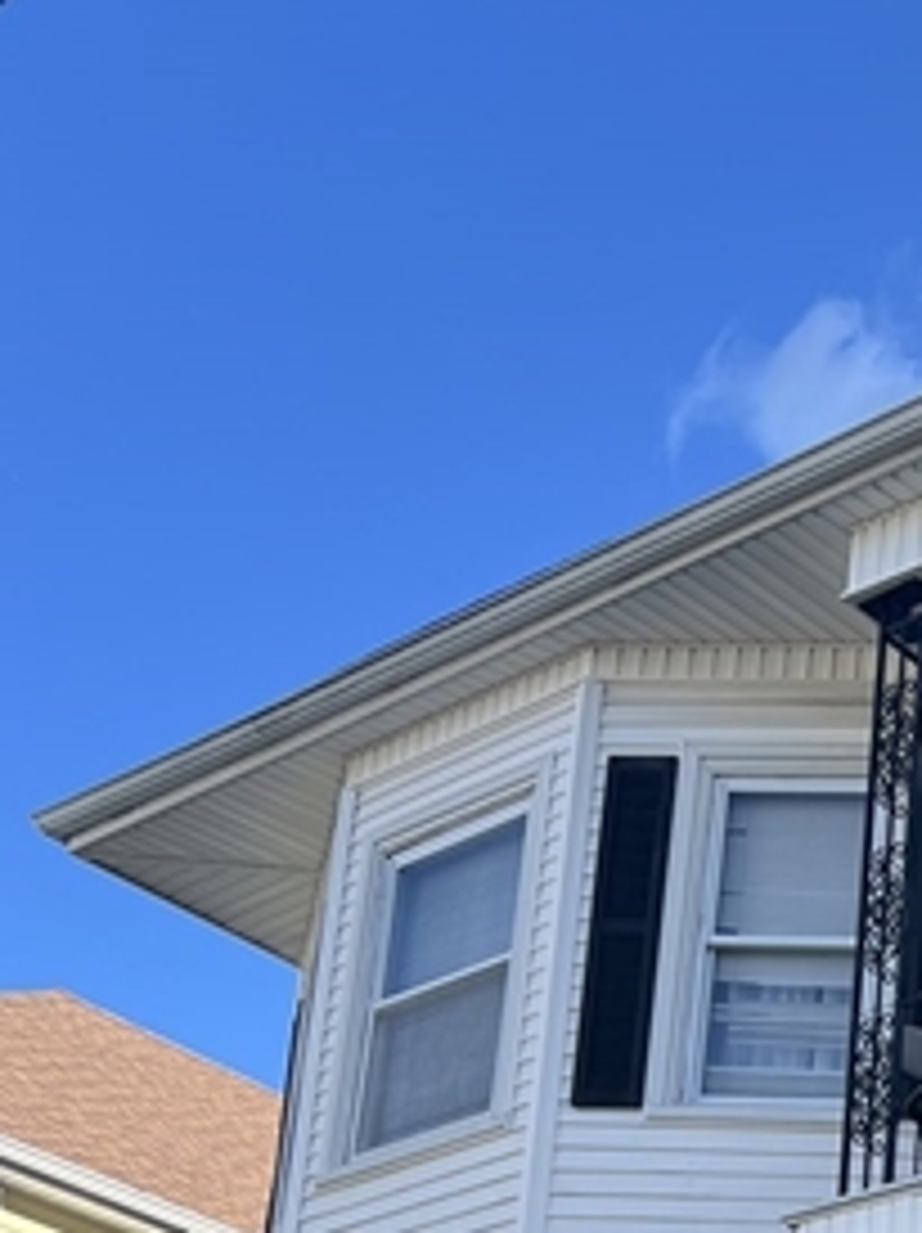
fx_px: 2597
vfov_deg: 23.7
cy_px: 1575
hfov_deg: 18.5
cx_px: 1259
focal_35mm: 73
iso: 50
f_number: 1.5
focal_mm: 5.7
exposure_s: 1/1669
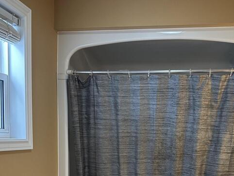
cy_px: 185
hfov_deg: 37.4
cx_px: 132
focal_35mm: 51
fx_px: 345
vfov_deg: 26.6
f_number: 1.78
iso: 125
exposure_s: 1/60
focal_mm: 6.86
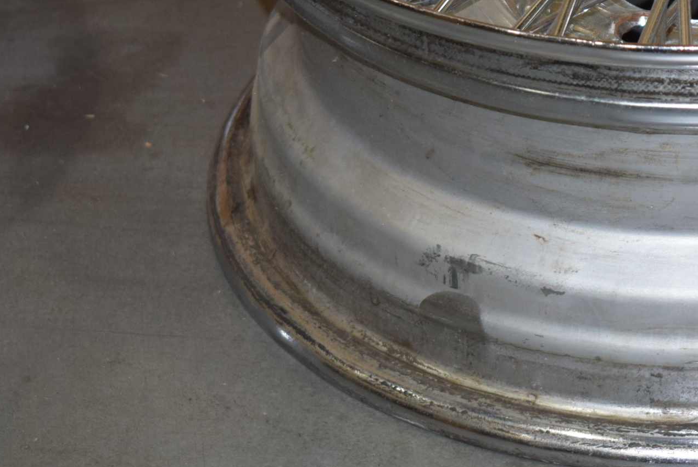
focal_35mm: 194
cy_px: 12
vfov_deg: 7.1
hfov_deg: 10.5
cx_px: 711
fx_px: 3768
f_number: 5.6
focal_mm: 55
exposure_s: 1/30
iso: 720
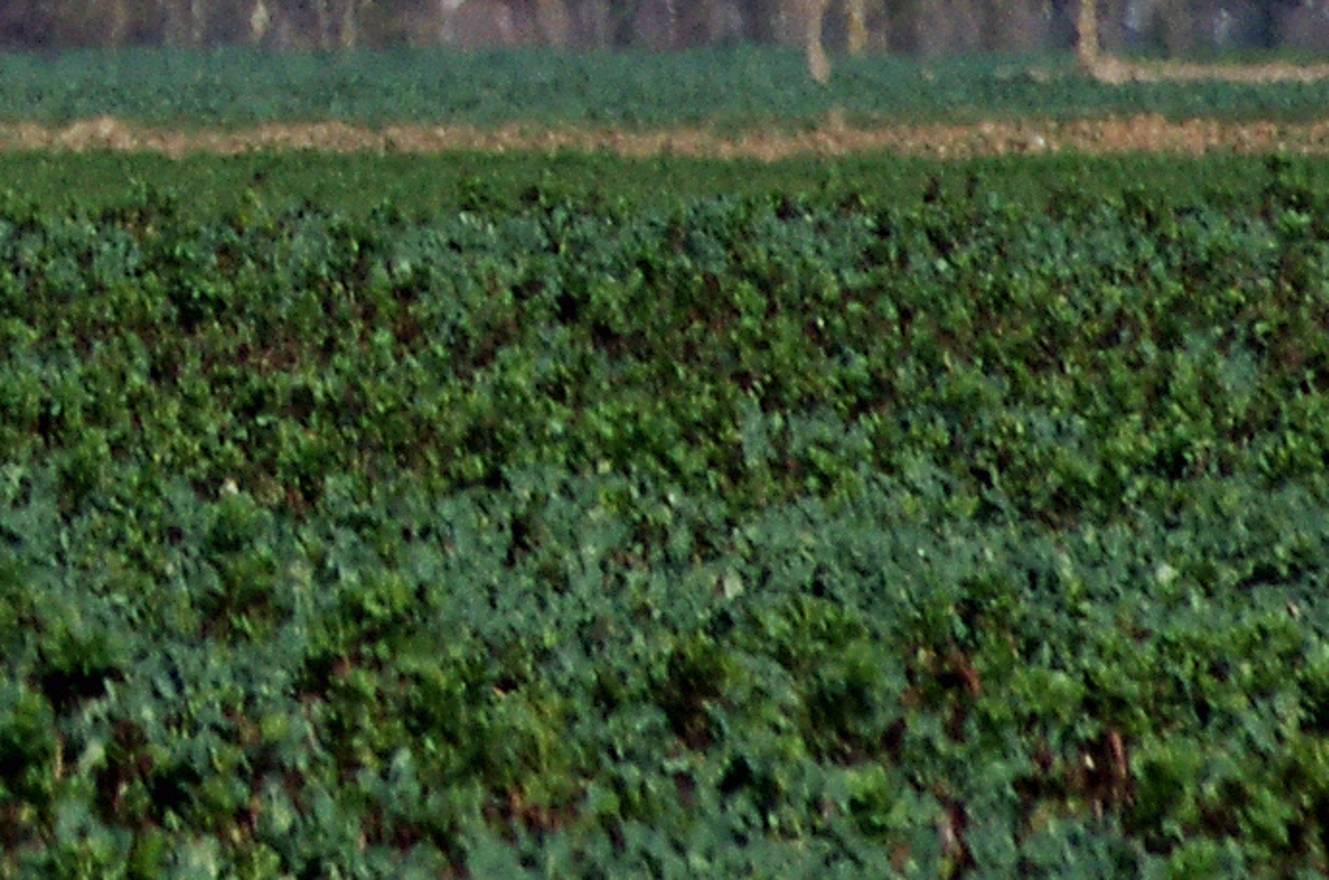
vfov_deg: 0.7
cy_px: -2256
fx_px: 67181
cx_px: -2224
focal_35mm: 1824
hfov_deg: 1.1
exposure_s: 1/250
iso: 200
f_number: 16
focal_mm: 170
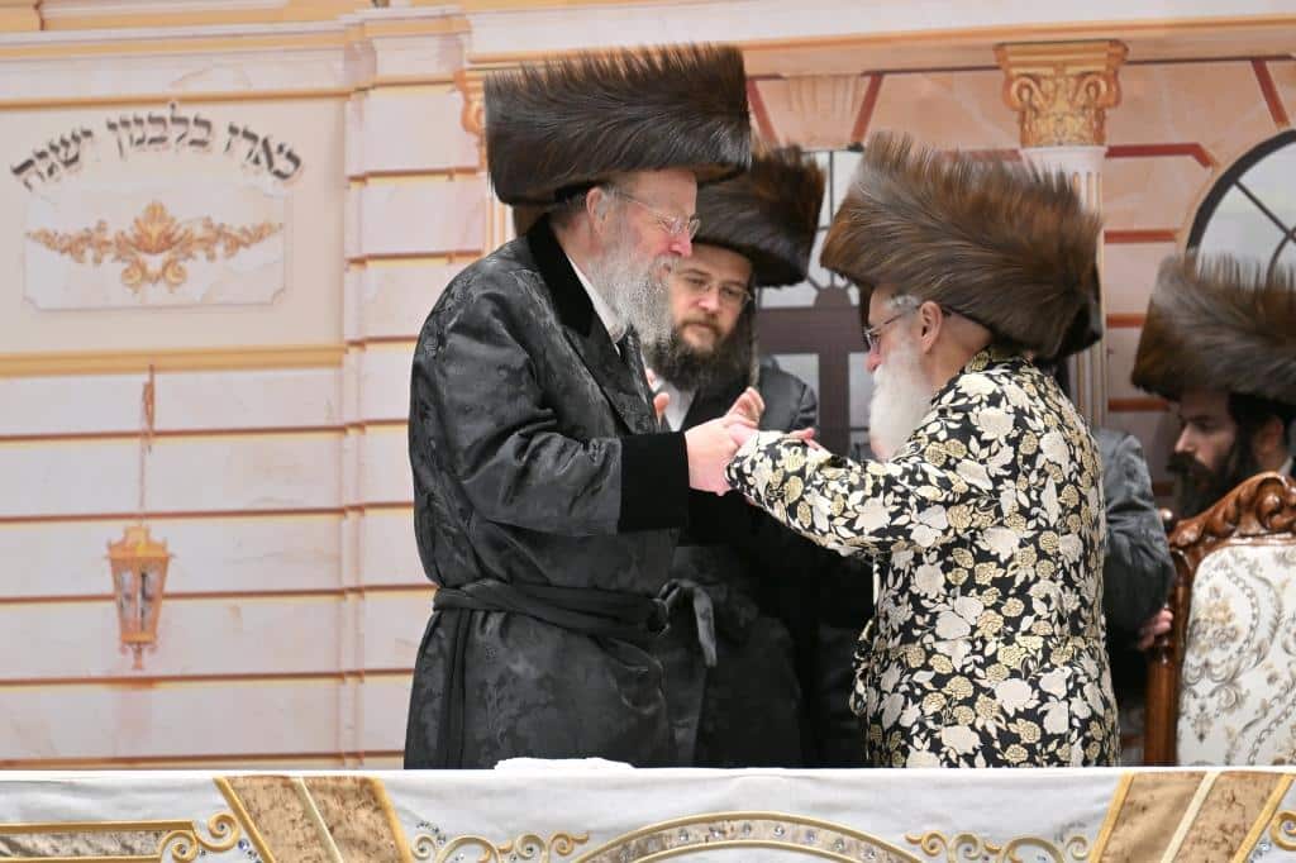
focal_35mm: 300
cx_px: 648
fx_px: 10796
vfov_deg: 4.6
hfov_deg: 6.9
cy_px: 432
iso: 250
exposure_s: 1/250
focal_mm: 200
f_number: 2.8
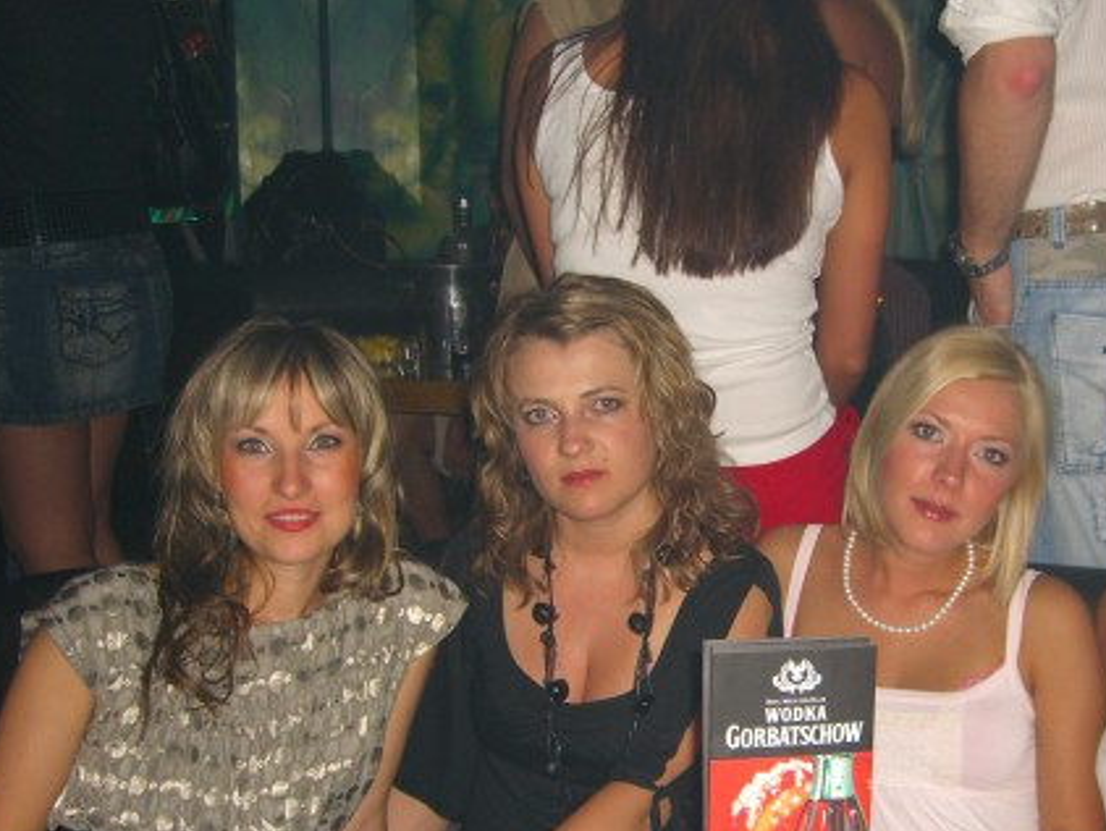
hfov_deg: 35.1
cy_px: 524
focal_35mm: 54
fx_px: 1726
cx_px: 750
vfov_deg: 27.0
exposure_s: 1/60
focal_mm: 7.9
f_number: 2.8
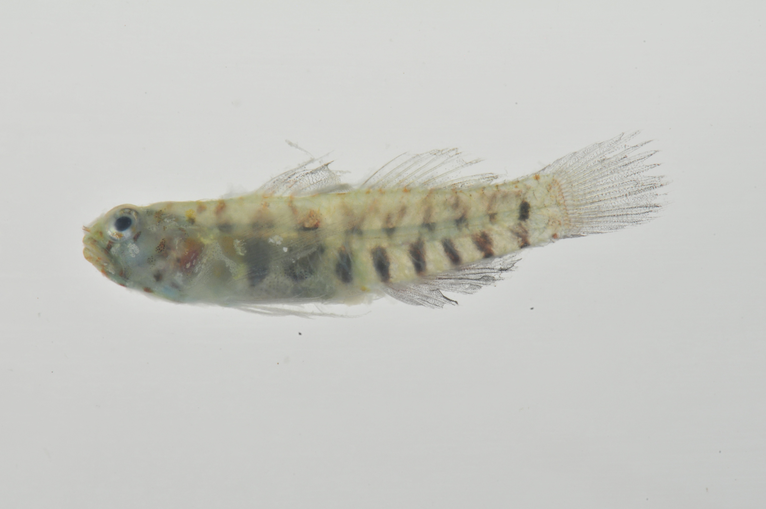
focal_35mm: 158
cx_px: 383
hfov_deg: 13.1
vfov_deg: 8.7
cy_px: 254
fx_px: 3347
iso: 200
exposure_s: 1/60
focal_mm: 105
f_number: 36
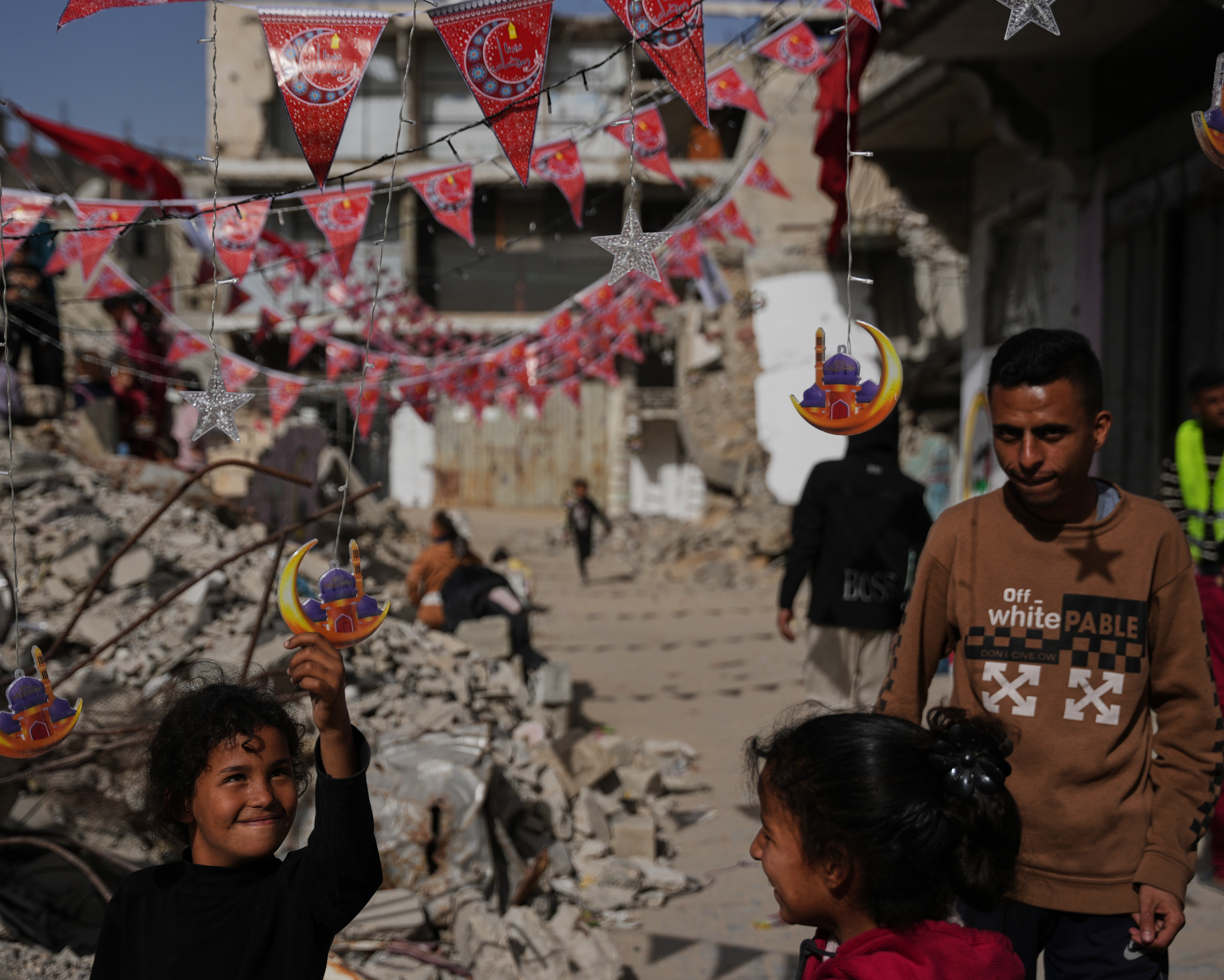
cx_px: 528
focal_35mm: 48
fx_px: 1743
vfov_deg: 31.4
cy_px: 486
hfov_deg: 38.6
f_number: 3.2
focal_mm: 42.1
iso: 100
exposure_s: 1/10000
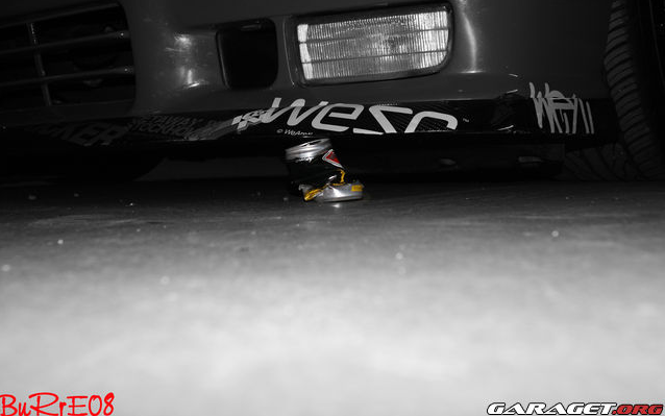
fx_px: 779
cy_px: 196
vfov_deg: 29.9
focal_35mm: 43
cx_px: 332
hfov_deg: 46.2
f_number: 5.6
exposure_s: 1/60
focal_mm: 28
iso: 400
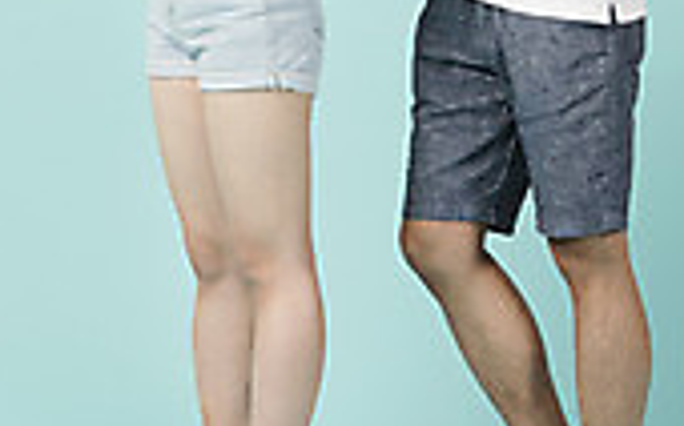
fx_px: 2776
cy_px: -100
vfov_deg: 8.7
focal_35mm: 149
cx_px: 352
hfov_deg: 14.0
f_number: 13
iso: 100
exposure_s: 1/125
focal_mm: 62
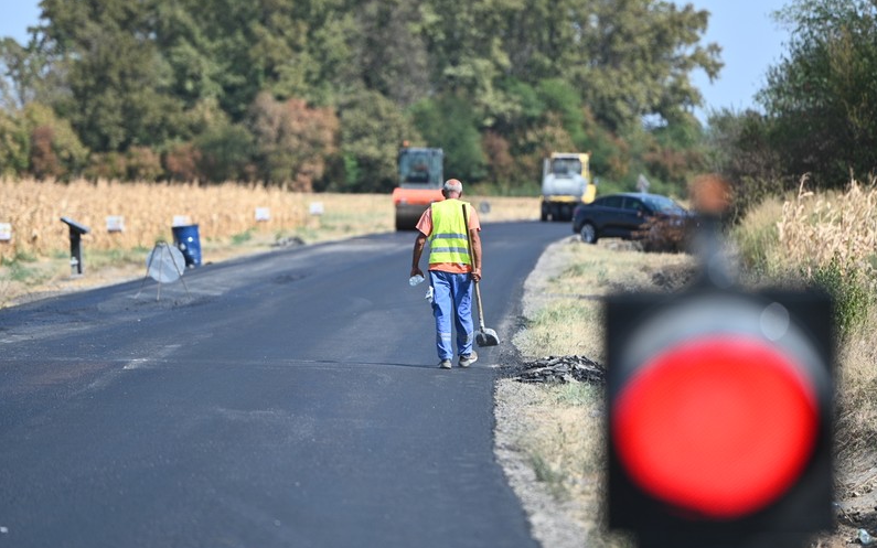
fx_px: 4900
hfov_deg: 10.2
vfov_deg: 6.4
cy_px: 270
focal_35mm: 205
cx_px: 439
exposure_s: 1/5000
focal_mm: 200
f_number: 2.8
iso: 250
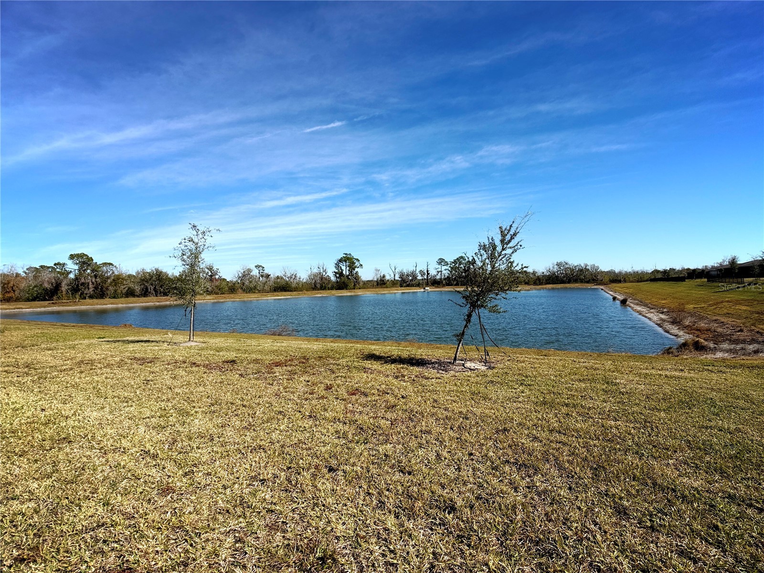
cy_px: 286
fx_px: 530
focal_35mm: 24
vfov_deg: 56.8
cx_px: 382
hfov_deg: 71.6
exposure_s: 1/7353
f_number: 1.78
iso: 80
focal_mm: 6.76
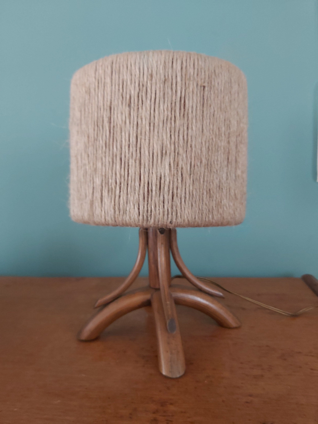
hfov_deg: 53.1
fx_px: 318
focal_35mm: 26
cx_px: 159
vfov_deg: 67.3
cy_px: 212
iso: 640
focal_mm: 3.92
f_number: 1.7
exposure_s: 1/25
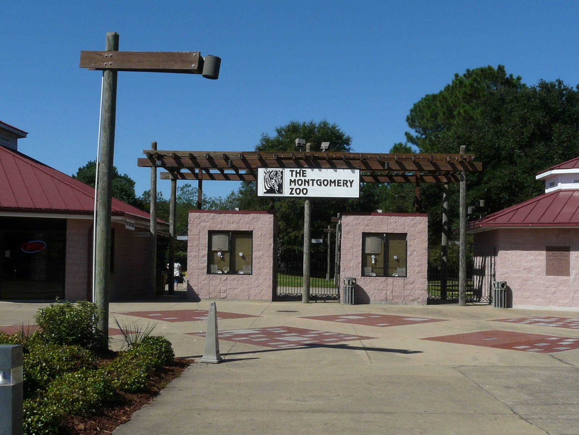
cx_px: 290
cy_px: 218
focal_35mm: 48
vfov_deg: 30.3
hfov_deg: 39.7
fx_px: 803
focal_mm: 4.9
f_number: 7.1
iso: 100
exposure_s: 1/400
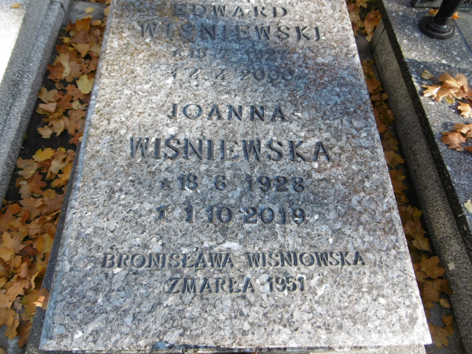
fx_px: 341
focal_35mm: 25
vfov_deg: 54.9
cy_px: 176
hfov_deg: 69.4
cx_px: 228
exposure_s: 1/200
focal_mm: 4.3
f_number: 3.1
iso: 100
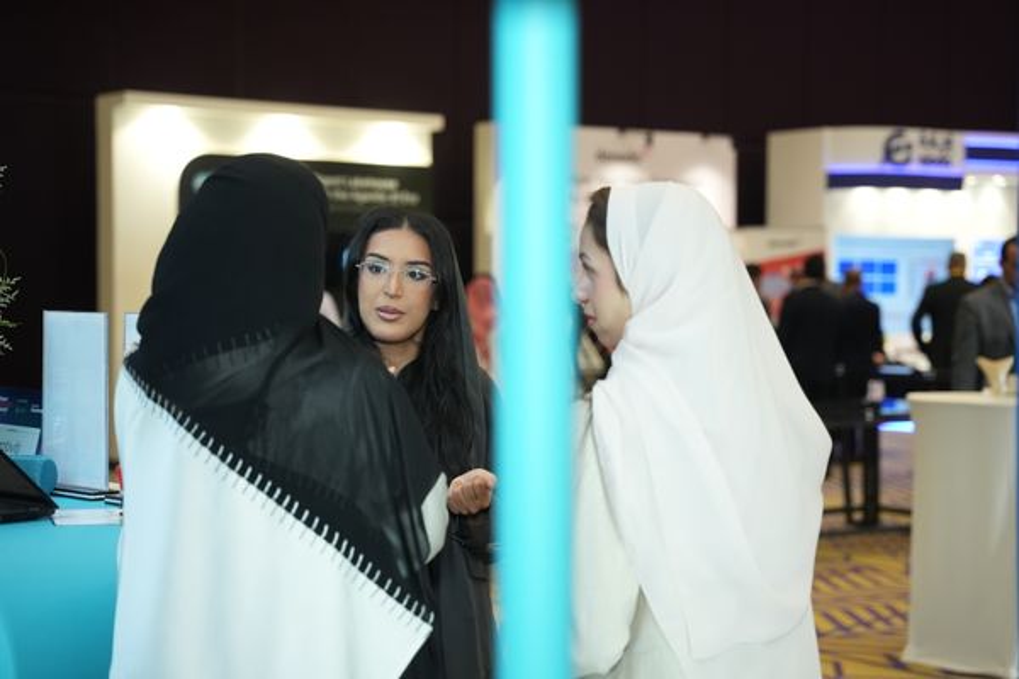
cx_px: 510
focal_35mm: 70
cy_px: 340
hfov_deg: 28.8
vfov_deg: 19.5
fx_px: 1981
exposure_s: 1/250
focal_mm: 70
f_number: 2.8
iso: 3200
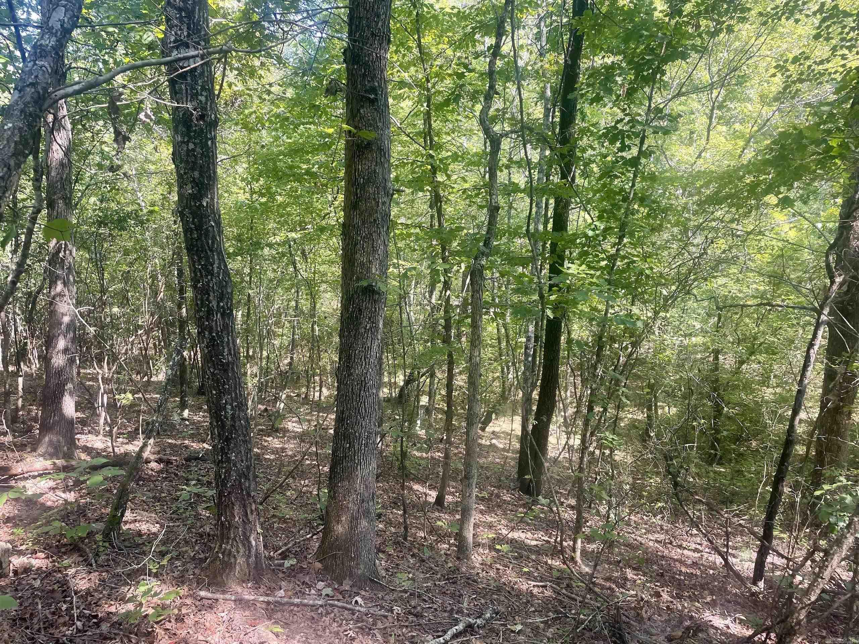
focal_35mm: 26
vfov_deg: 53.1
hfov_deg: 67.3
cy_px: 322
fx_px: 645
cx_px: 430
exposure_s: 1/121
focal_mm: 4.2
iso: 50
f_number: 1.6
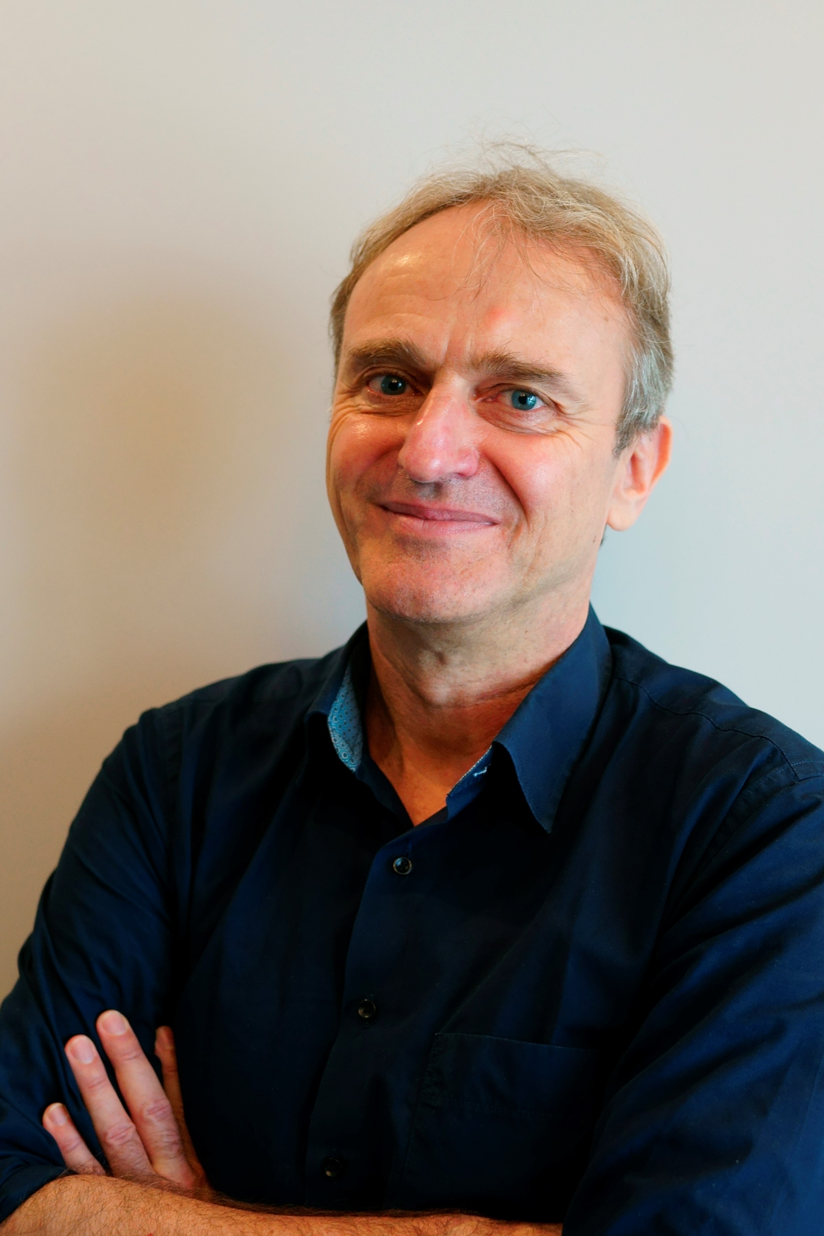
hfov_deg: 37.9
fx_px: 1202
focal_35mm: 35
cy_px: 618
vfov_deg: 54.4
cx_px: 412
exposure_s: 1/60
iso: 640
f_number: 2.8
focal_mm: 35
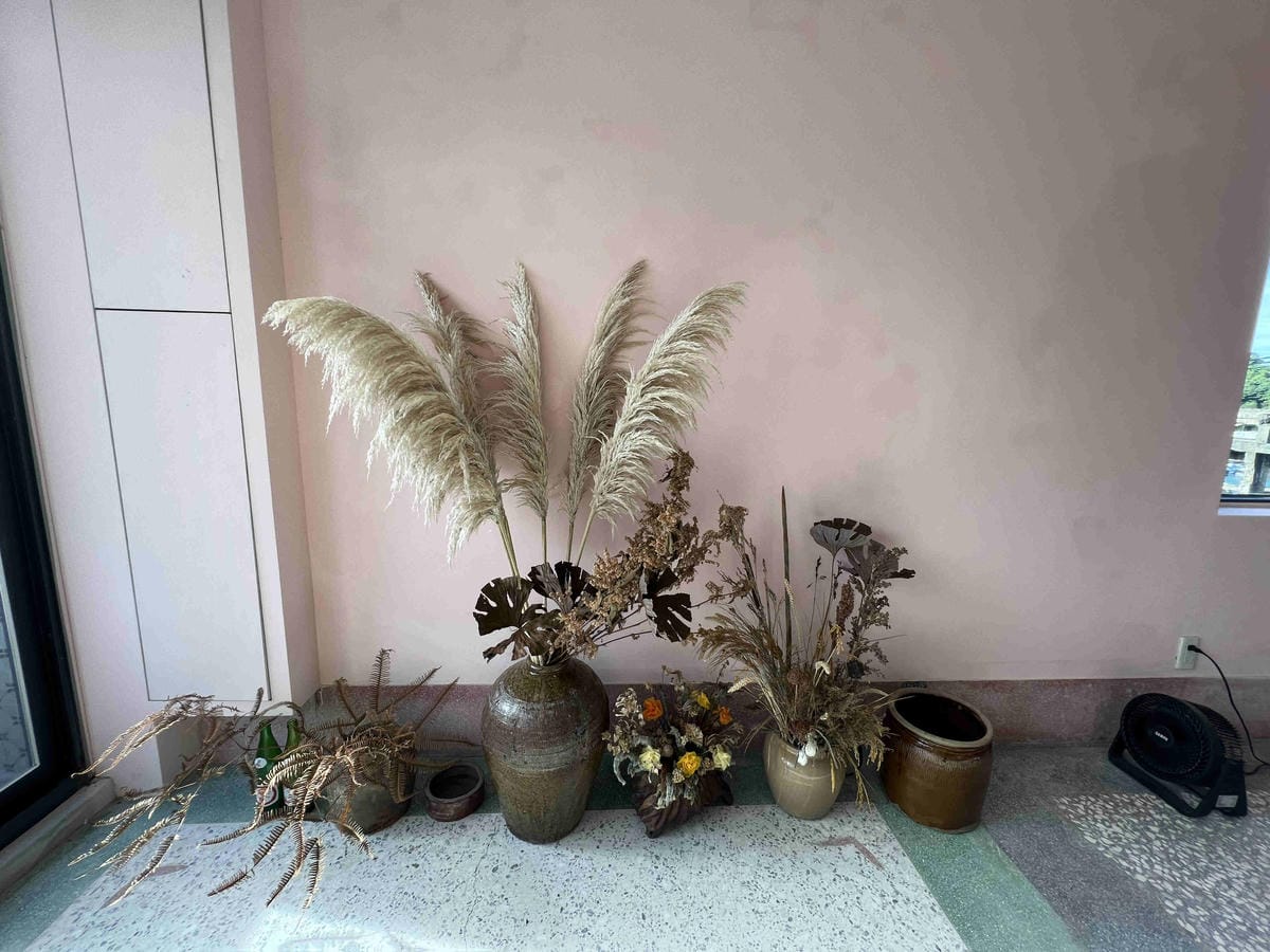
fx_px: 477
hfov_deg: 106.2
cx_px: 635
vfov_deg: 89.9
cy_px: 476
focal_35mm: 13
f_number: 1.8
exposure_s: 1/161
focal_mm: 1.57
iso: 32
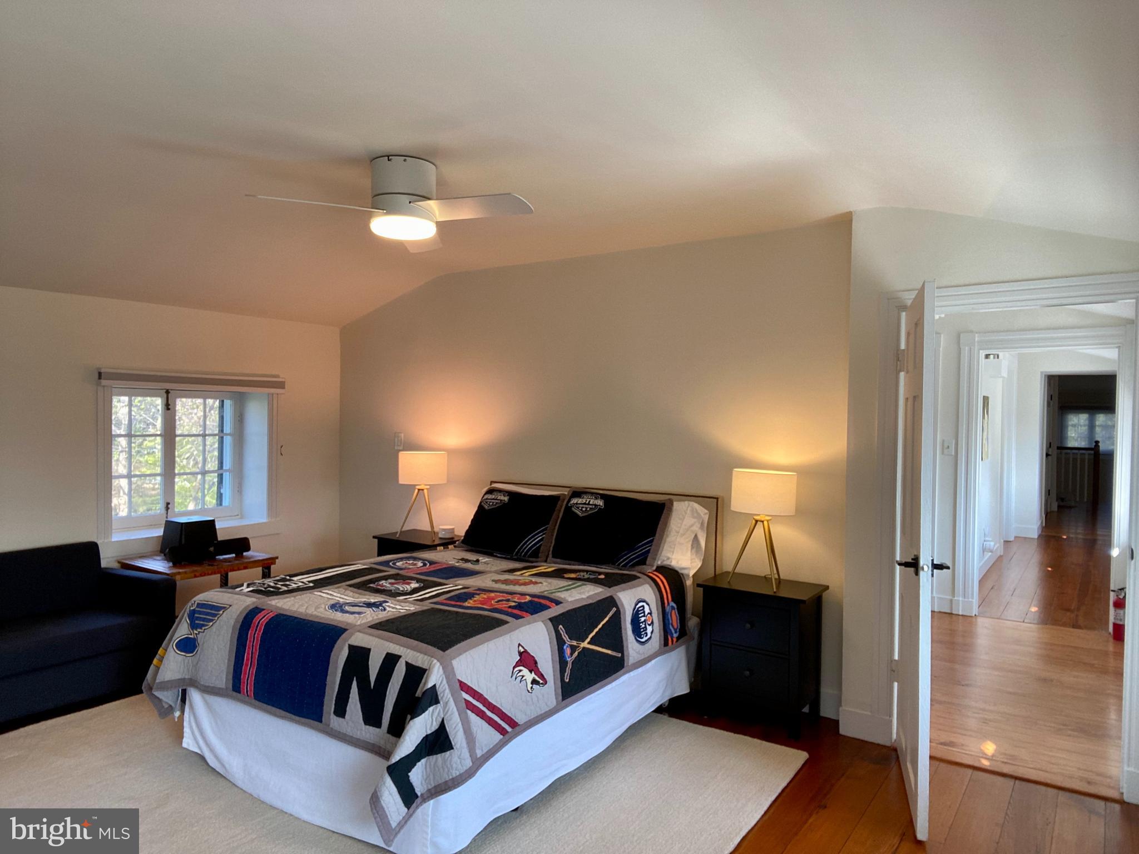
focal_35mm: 23
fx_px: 757
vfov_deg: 58.9
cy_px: 427
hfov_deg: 73.9
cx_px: 570
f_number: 2.2
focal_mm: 2.71
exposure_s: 1/60
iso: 64
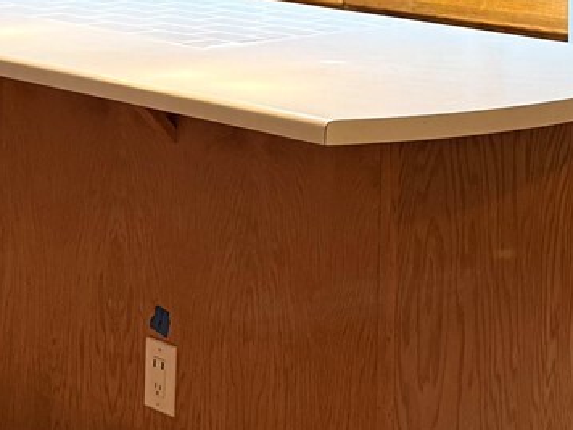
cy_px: -119
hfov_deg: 18.2
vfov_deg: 13.3
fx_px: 1788
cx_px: 359
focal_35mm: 108
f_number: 1.78
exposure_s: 1/60
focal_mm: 6.76
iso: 200
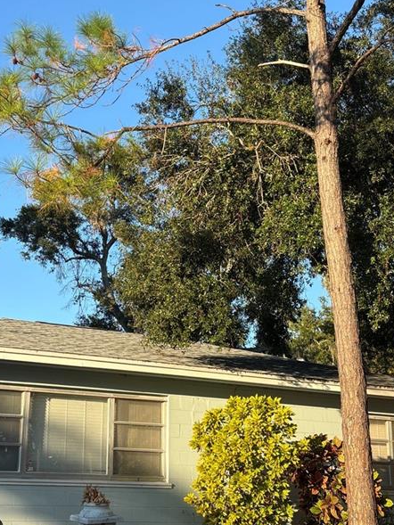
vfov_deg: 36.2
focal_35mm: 53
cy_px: 275
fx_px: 804
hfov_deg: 27.2
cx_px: 109
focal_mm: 5.96
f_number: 1.6
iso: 50
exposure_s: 1/1068
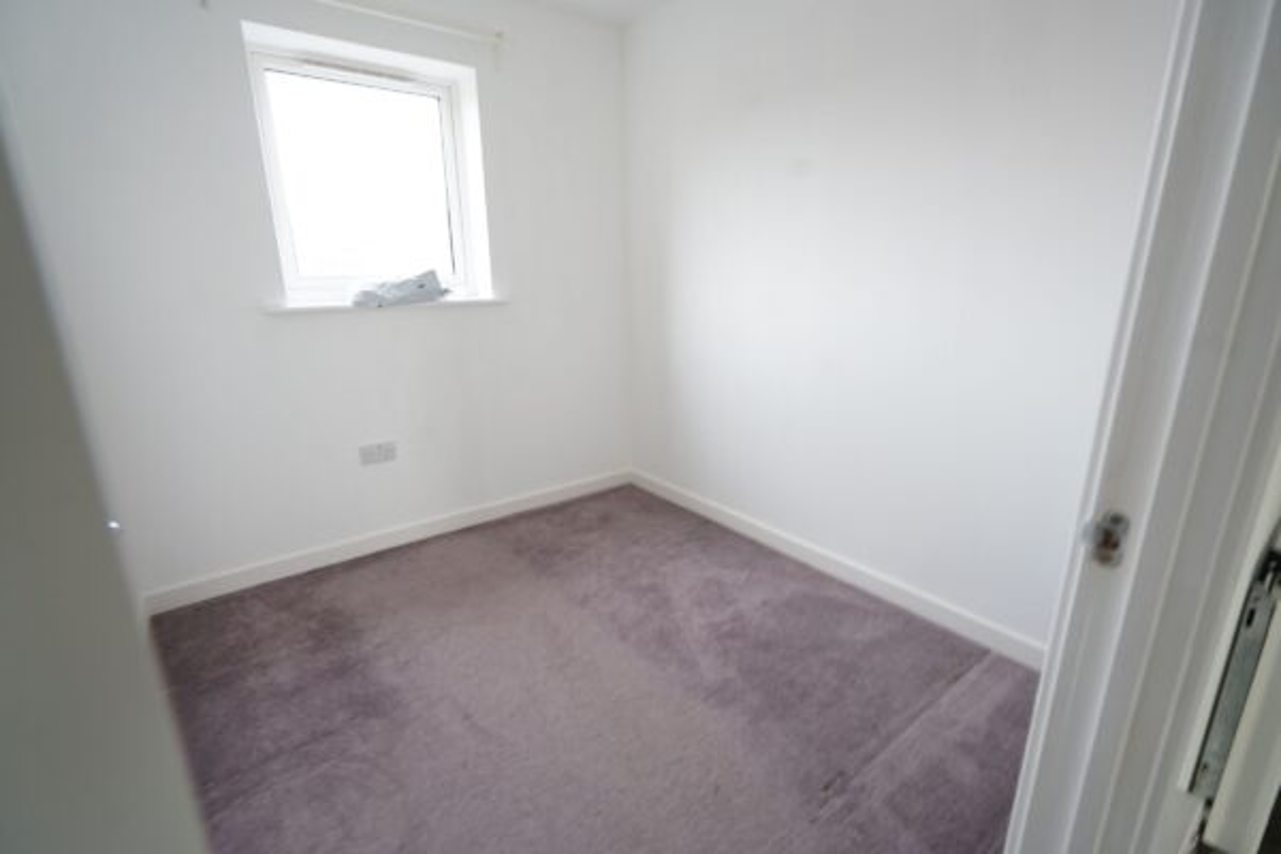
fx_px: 569
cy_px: 427
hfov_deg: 96.7
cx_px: 640
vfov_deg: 73.7
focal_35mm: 16
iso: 500
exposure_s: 1/10
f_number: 5
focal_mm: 16
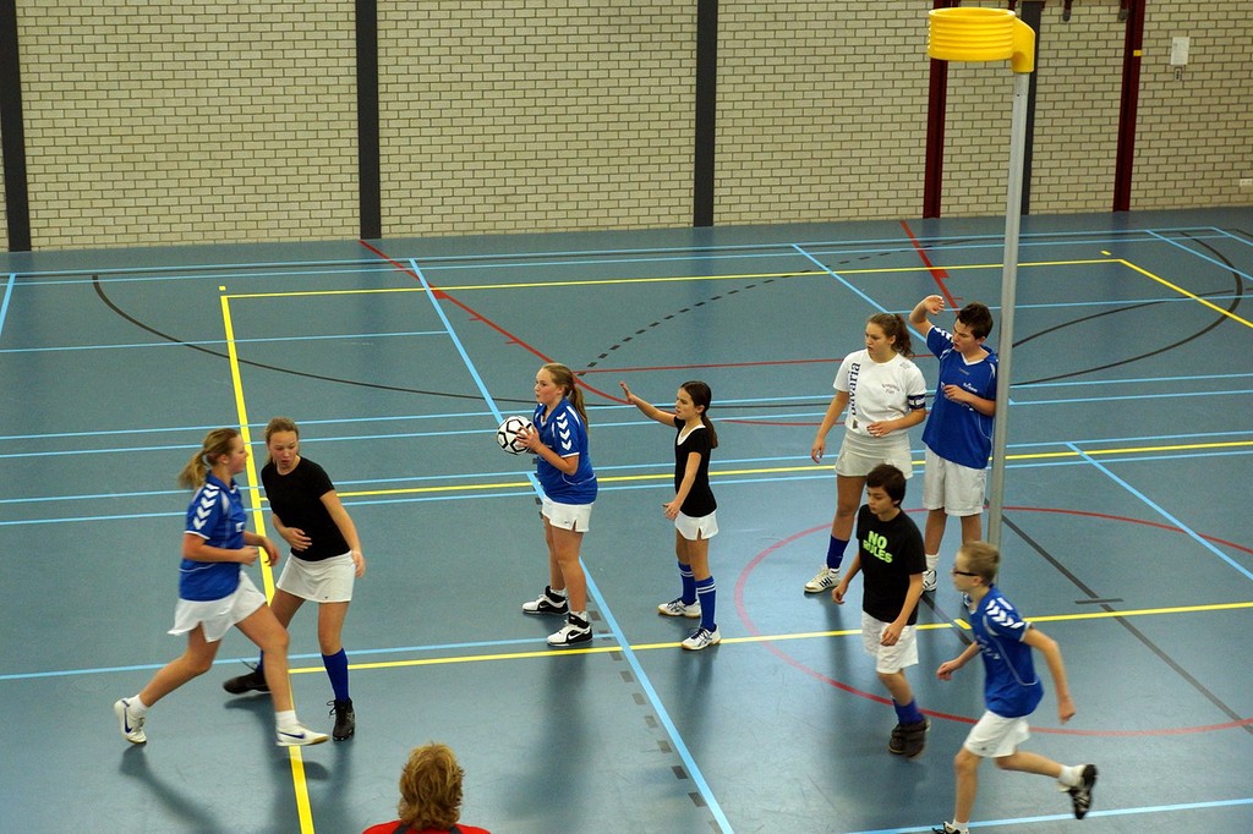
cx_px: 626
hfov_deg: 37.9
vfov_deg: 25.7
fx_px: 1827
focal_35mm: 52
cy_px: 417
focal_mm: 35
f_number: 4
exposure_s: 1/160
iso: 800
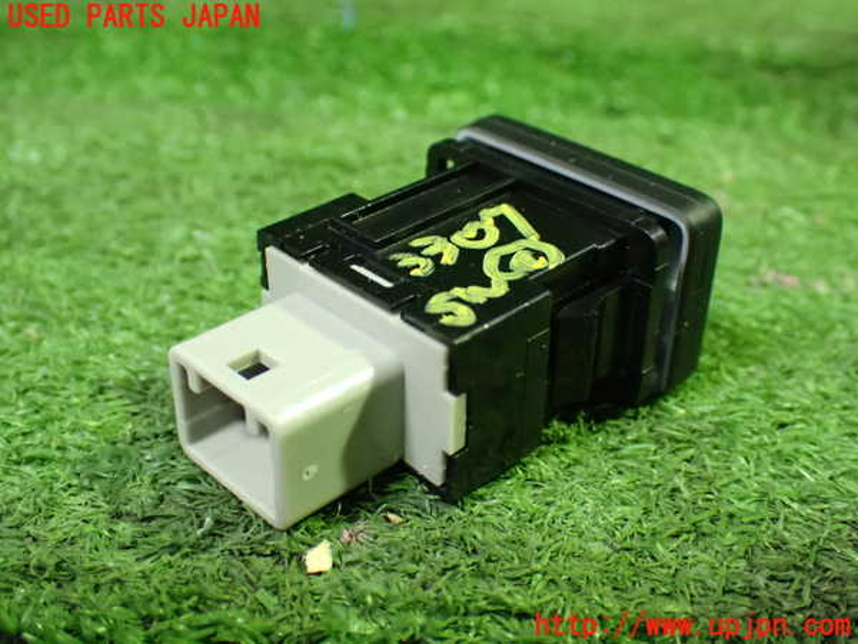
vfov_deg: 32.9
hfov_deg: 42.9
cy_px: 322
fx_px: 1091
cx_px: 429
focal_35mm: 44
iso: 1600
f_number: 2.9
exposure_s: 1/40
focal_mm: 7.84
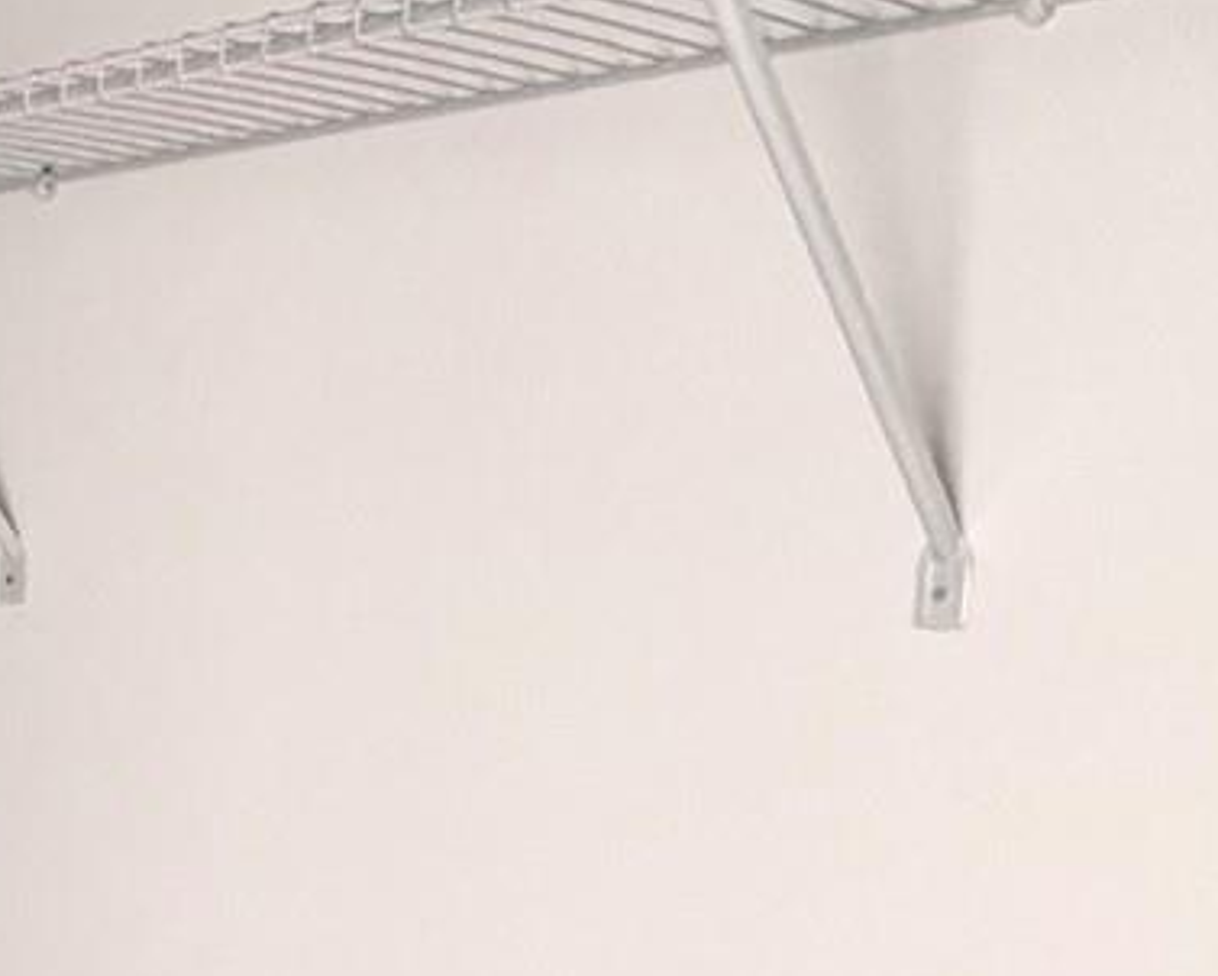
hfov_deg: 24.4
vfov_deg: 25.6
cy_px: 840
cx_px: -666
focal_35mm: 58
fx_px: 2092
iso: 640
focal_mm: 2.22
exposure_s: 1/60
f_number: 2.2
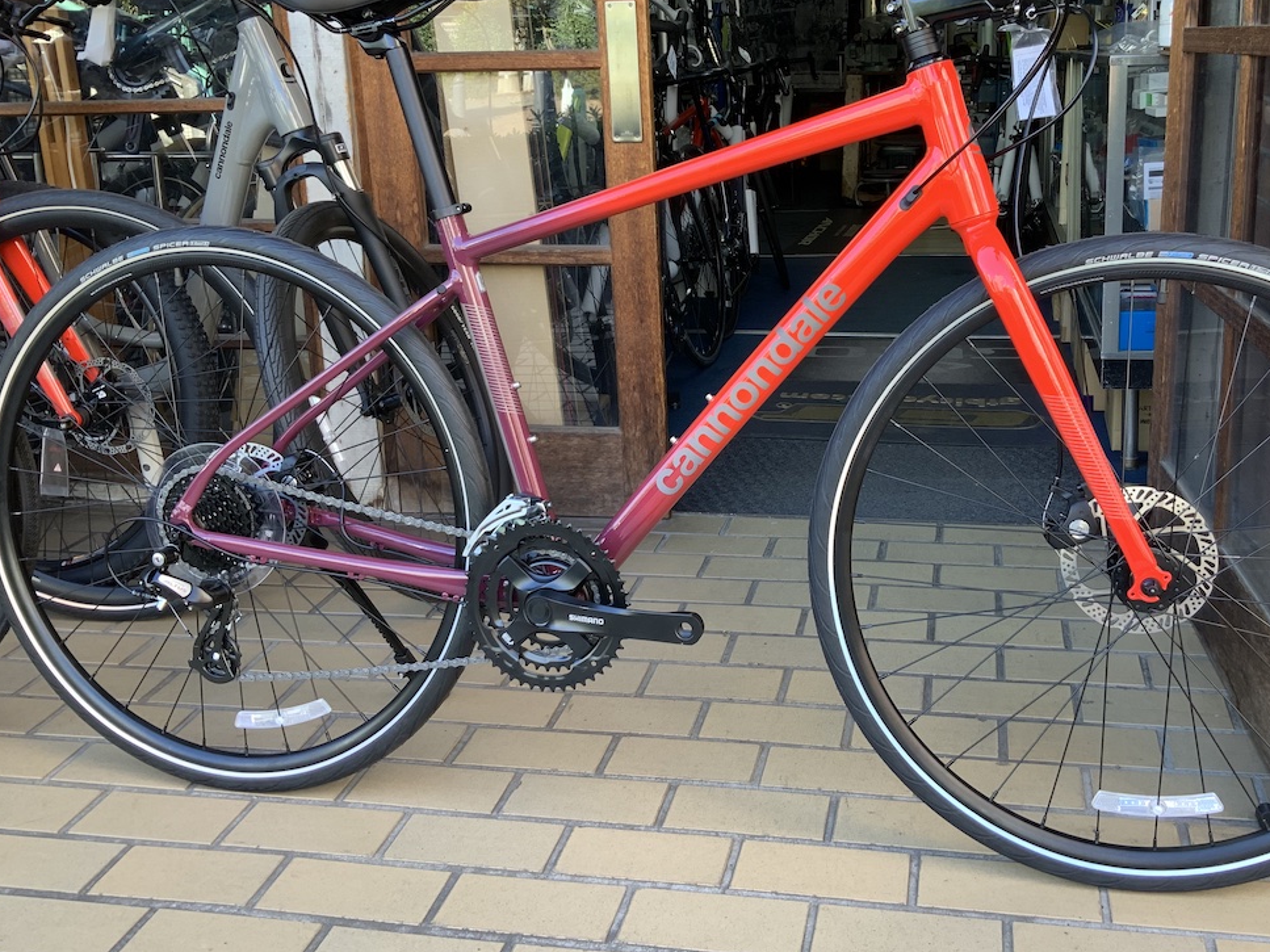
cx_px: 751
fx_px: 1321
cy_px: 369
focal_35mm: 36
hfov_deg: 51.1
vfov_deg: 39.4
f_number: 1.8
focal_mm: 3
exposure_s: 1/100
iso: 40
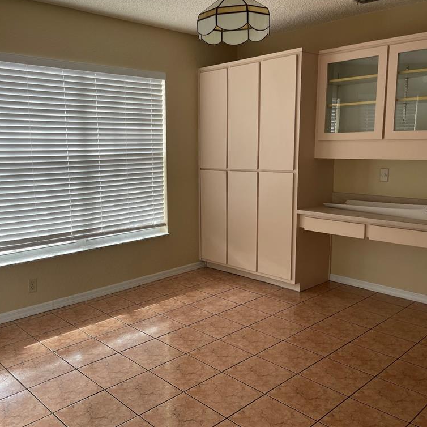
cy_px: 210
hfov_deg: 53.6
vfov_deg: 54.0
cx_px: 169
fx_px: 419
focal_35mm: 30
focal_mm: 5.1
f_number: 1.6
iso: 80
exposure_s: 1/121
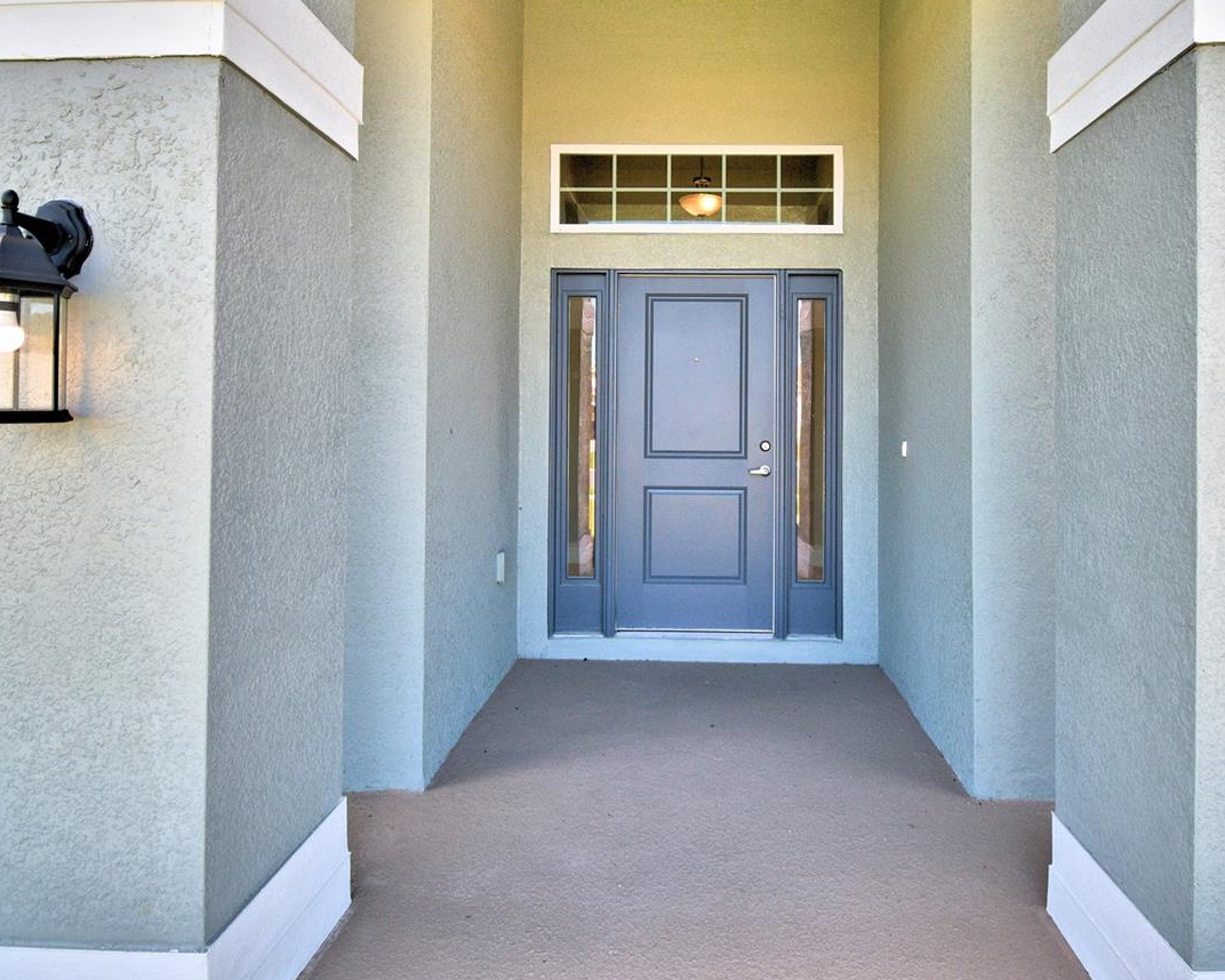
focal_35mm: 21
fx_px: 761
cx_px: 688
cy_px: 400
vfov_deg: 65.0
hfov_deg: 77.3
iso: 200
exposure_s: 1/400
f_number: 4.5
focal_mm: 10
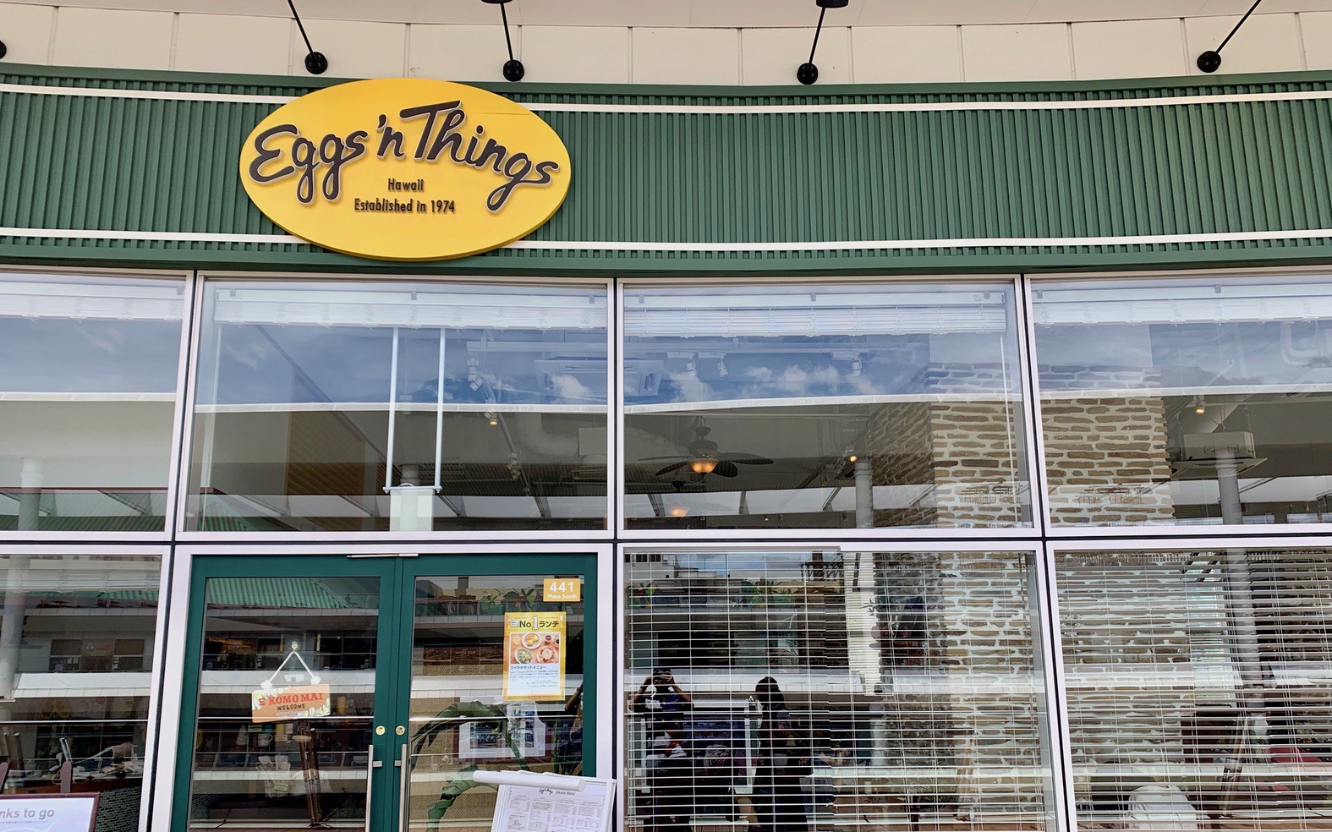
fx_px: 1016
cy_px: 478
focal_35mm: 28
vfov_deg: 44.4
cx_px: 664
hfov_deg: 66.5
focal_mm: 4.25
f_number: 1.8
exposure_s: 1/783
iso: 25
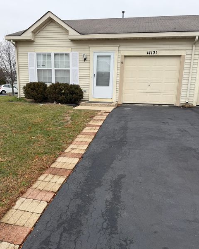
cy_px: 132
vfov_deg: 66.0
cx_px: 97
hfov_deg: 54.9
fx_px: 191
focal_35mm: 26
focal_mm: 6.76
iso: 64
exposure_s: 1/254
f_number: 1.78
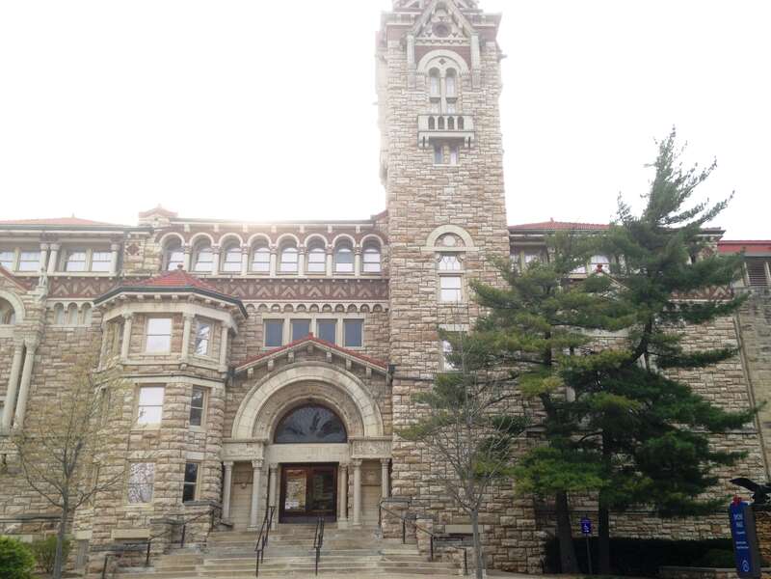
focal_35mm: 33
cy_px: 290
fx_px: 735
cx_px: 386
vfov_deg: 42.9
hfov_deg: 55.4
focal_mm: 4.12
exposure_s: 1/371
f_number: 2.4
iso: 50
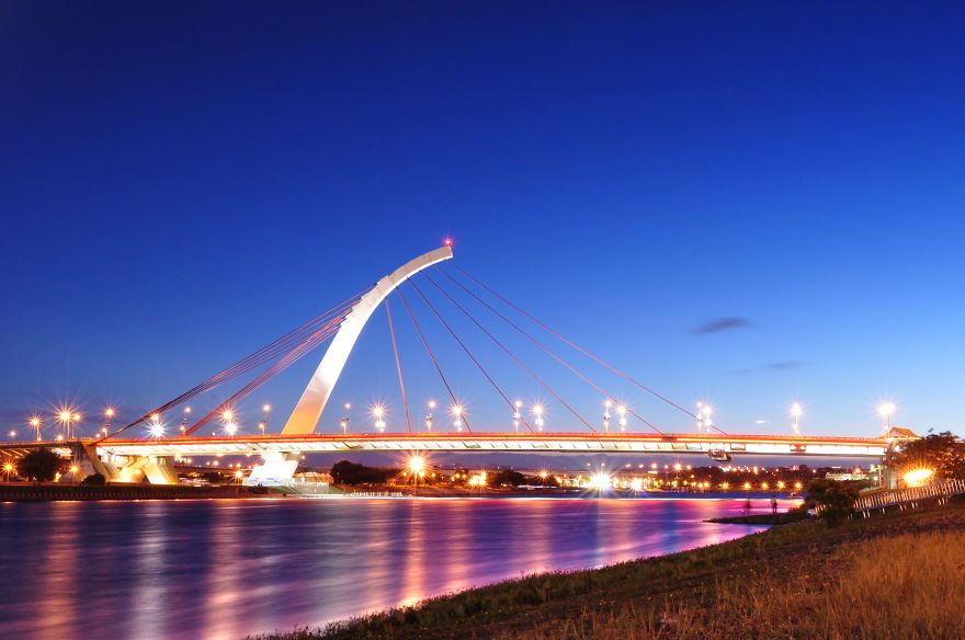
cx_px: 482
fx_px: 1285
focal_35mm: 48
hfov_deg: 41.2
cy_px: 320
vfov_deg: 28.0
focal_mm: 32
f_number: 22
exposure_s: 42.7
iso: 400
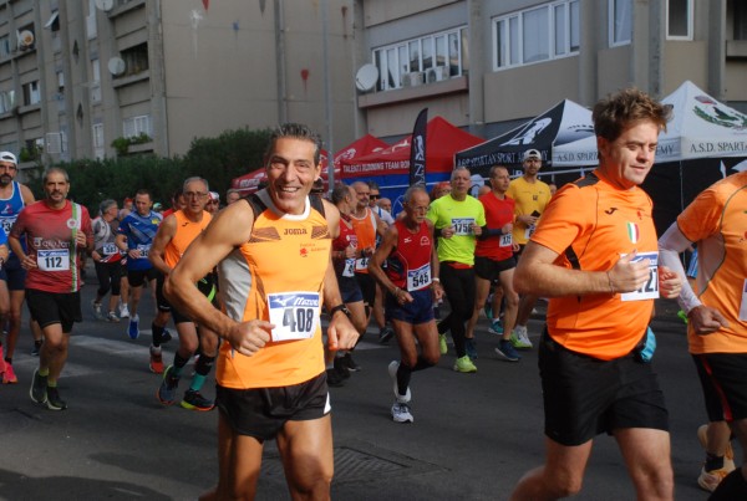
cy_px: 250
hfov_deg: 35.0
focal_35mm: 57
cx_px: 374
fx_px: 1185
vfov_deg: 23.9
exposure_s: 1/1600
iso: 1000
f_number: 5.6
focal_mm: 38
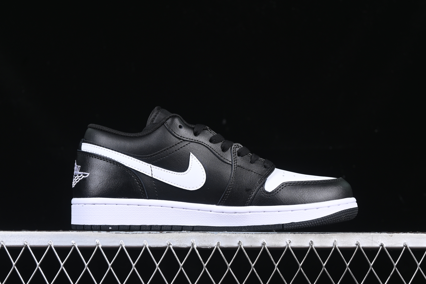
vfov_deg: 18.2
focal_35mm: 75
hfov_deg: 27.0
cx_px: 213
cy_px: 142
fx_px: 887
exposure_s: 1/60
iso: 160
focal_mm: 50
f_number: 6.3
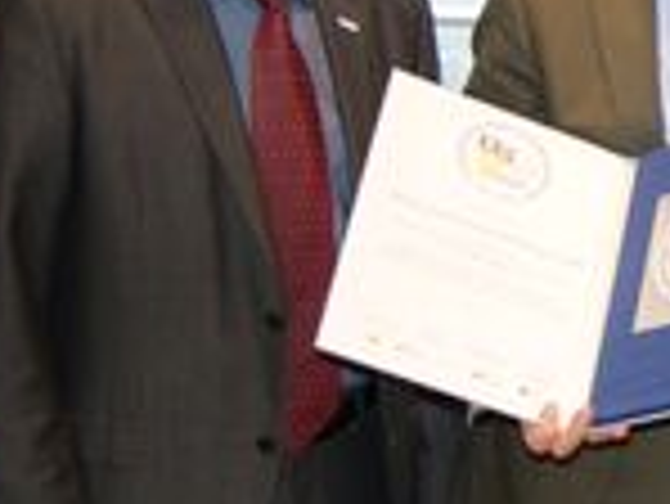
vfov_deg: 12.5
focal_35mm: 119
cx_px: 1084
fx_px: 2305
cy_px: 245
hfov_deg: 15.0
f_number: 4
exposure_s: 1/60
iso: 200
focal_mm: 24
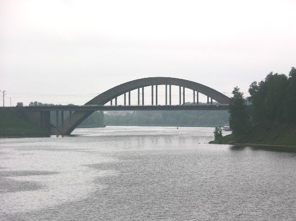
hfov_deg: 11.8
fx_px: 1428
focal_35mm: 167
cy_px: 117
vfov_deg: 8.9
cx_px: 161
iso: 50
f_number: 3.9
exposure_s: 1/54.1
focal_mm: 37.7
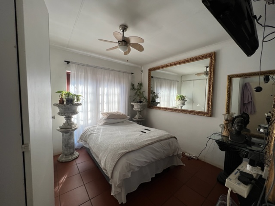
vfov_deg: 89.9
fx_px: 103
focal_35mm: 13
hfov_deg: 106.2
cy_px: 103
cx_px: 138
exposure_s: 1/194
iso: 32
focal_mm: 1.57
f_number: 1.8
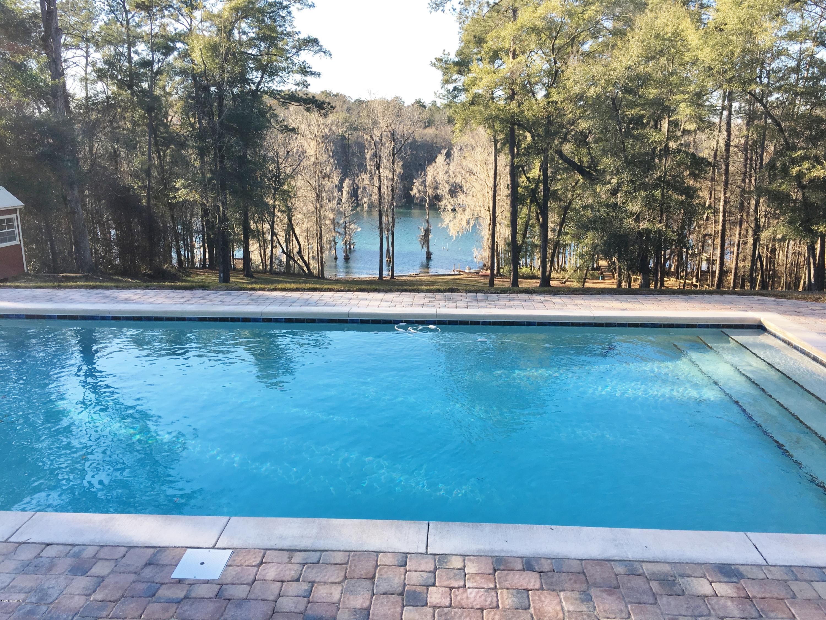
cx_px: 413
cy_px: 310
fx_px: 692
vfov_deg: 48.2
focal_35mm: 29
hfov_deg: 61.7
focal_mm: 4.15
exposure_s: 1/270
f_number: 2.2
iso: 25
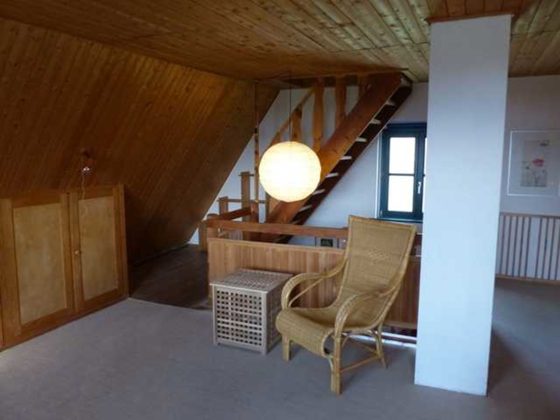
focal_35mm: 27
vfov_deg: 51.4
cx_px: 280
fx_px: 437
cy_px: 210
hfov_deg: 65.3
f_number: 2.8
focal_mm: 4.7
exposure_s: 1/30
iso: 400
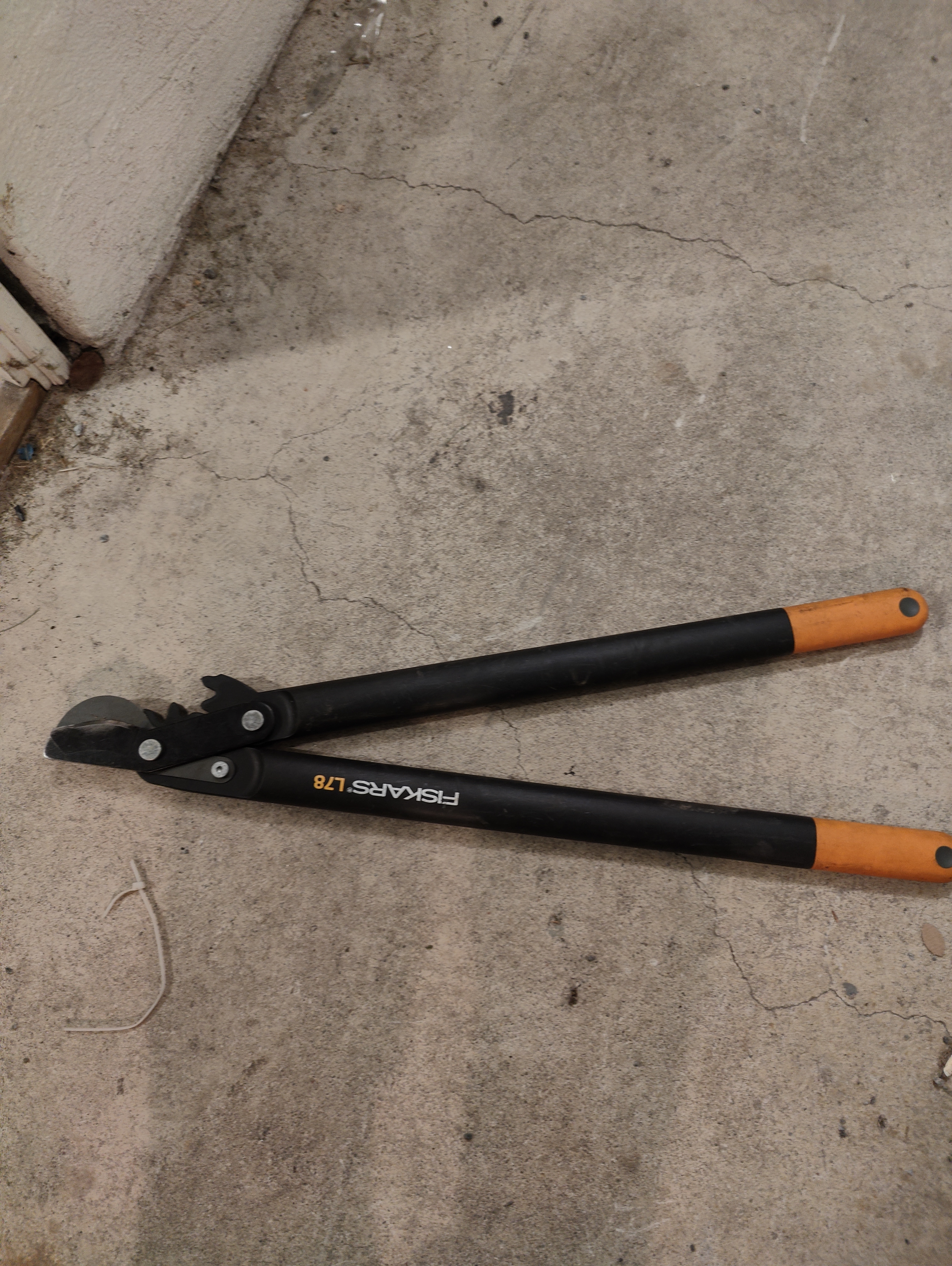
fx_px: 842
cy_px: 633
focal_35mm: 23
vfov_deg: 73.9
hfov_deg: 59.0
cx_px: 476
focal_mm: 6.06
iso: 640
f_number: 1.8
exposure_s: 1/20
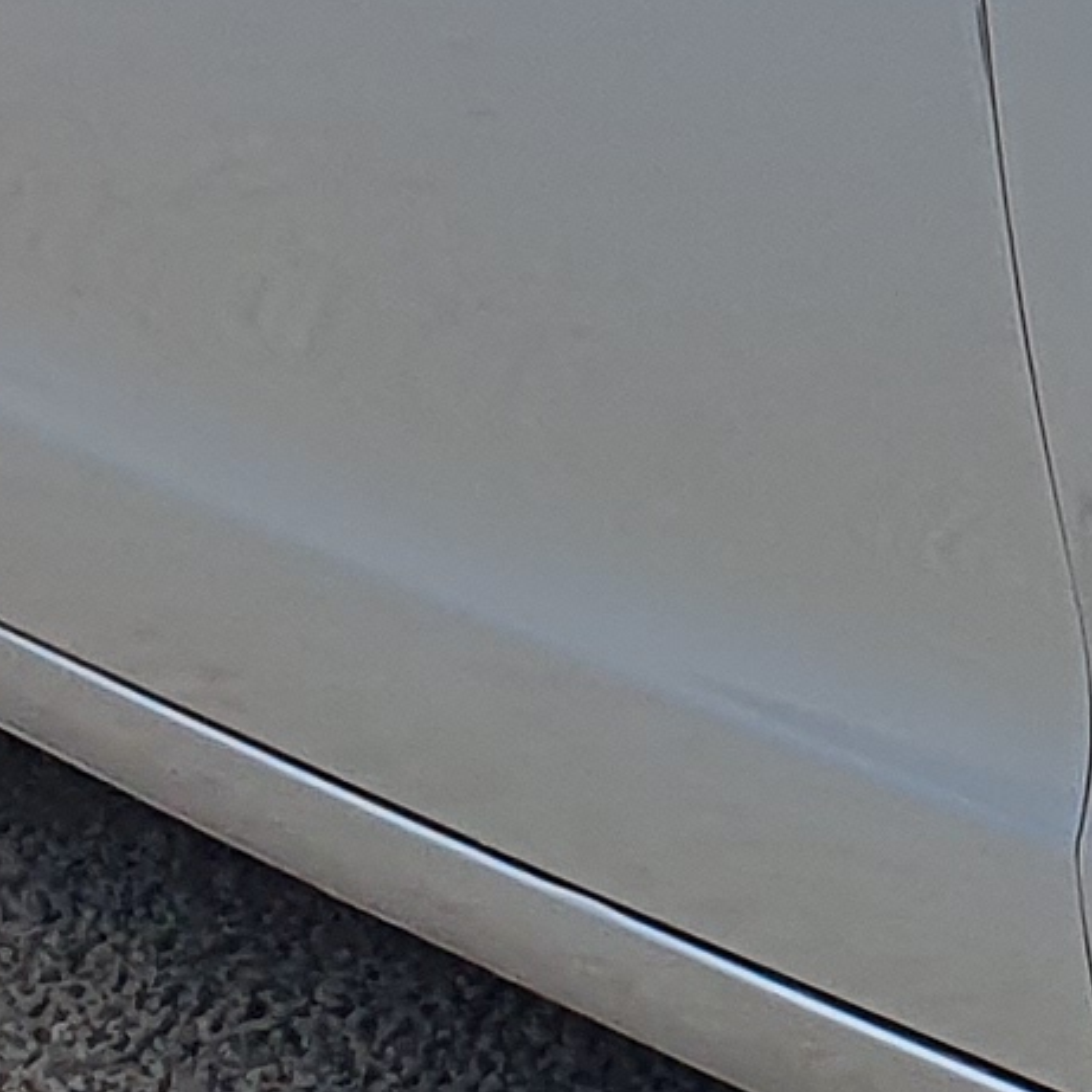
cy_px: -50
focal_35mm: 201
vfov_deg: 8.6
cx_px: 3034
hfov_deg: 7.8
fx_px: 7174
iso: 50
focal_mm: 4.32
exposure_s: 1/1796
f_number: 2.4
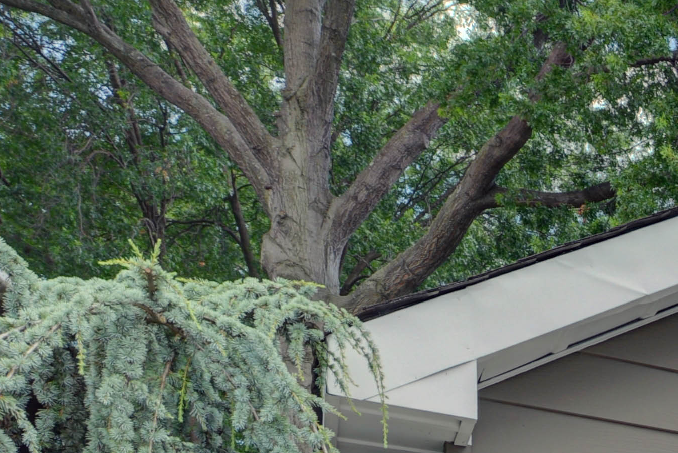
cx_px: 1324
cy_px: 899
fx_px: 1338
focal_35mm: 71
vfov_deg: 15.5
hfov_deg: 18.9
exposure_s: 1/250
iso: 200
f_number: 8
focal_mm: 16
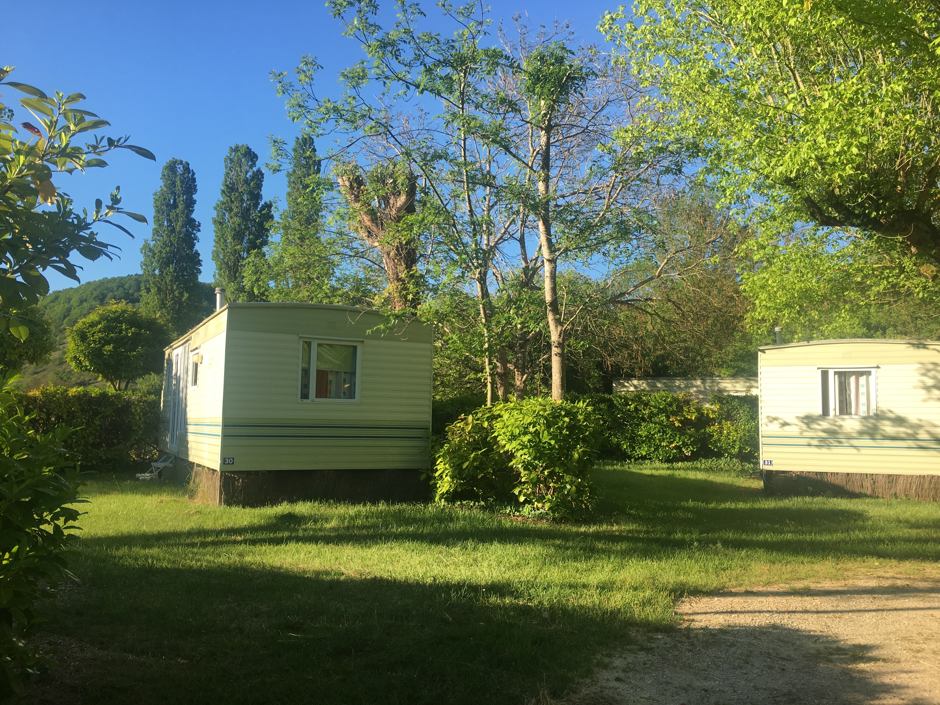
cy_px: 352
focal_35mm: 29
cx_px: 470
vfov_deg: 48.2
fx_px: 787
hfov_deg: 61.7
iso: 25
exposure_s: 1/635
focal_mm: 4.15
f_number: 2.2
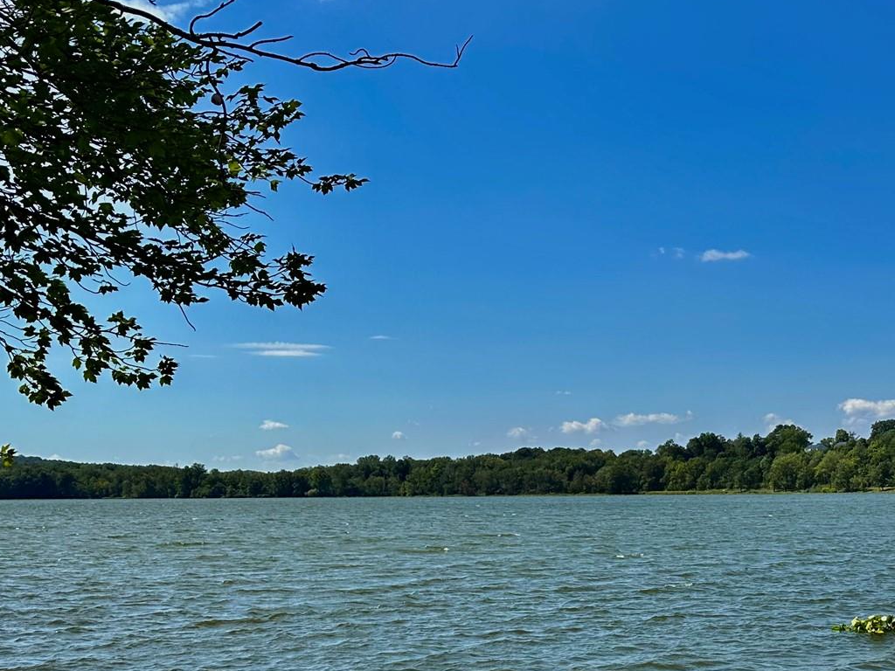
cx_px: 643
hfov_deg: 38.9
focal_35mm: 48
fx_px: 1241
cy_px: 578
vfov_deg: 29.3
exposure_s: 1/5263
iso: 80
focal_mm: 6.86
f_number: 1.78
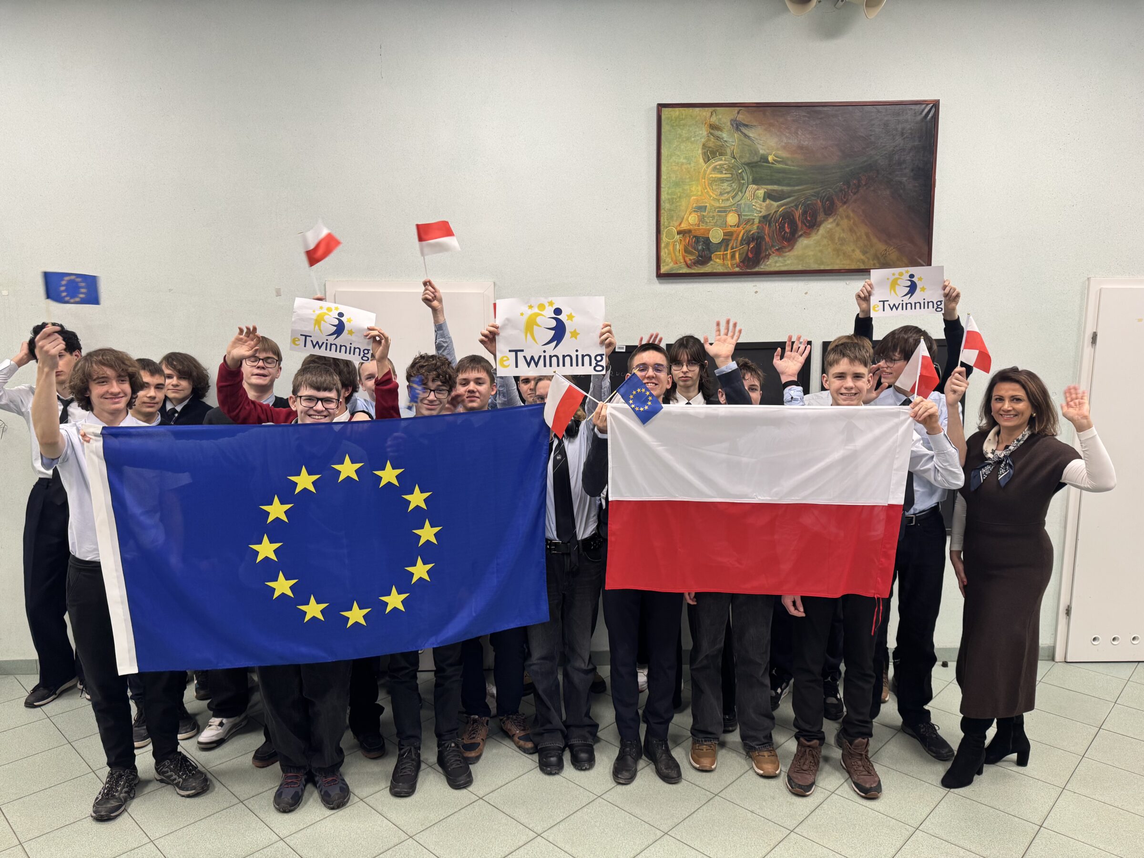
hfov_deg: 71.6
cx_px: 572
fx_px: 793
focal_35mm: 24
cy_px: 429
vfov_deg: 56.8
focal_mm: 6.76
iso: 100
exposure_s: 1/50
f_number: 1.78
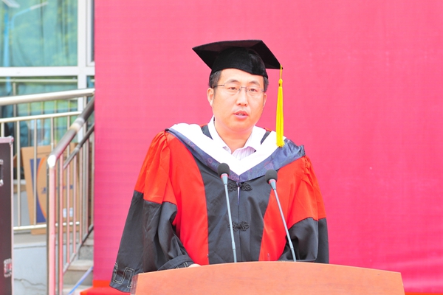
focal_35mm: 70
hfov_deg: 28.8
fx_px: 861
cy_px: 148
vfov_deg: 19.5
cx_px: 222
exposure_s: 1/200
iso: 200
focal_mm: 70
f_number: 4
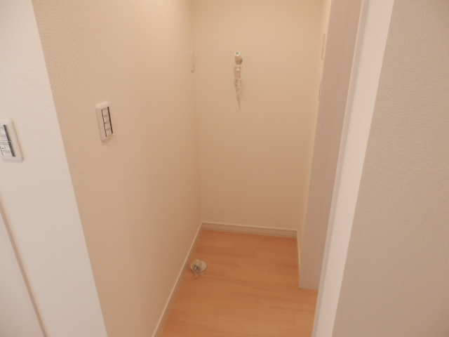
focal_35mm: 24
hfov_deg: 71.6
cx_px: 224
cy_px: 168
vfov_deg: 56.8
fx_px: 311
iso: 250
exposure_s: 1/30
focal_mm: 4.2
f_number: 3
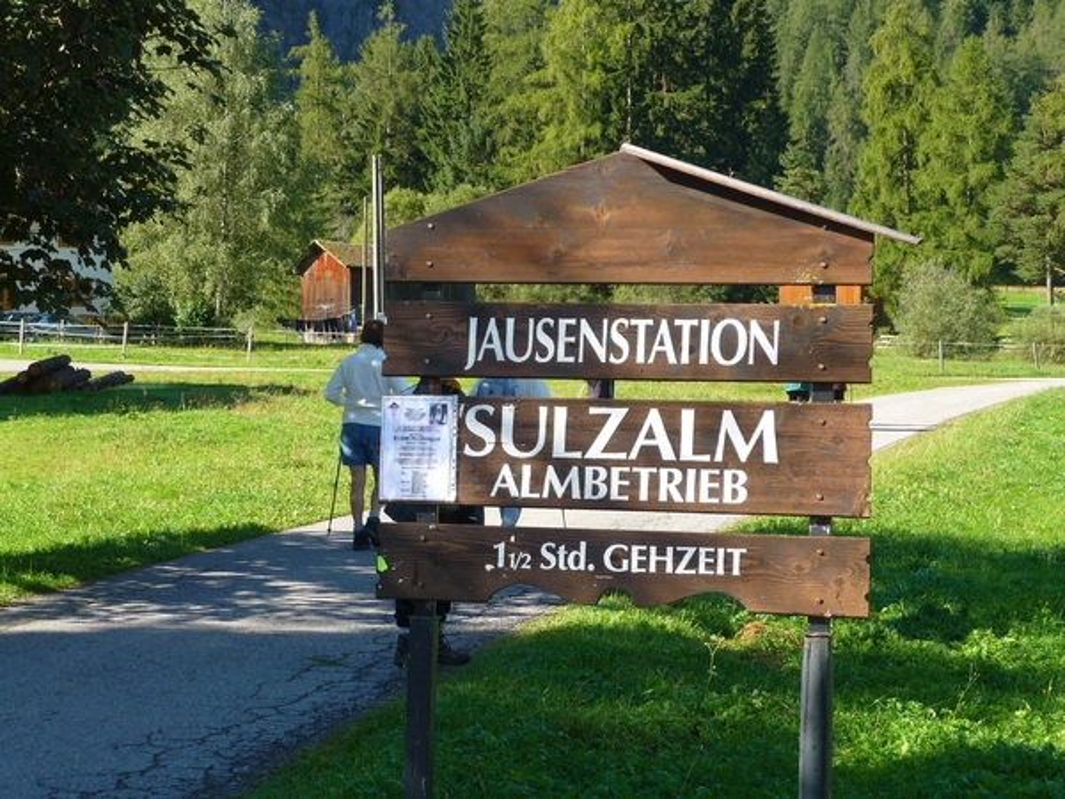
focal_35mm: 75
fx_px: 2307
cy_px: 400
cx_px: 532
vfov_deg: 19.6
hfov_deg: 26.0
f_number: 4.1
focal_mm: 12.3
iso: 100
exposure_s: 1/200
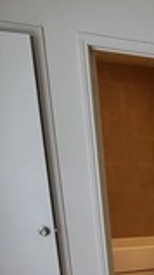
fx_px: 415
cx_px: 299
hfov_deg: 16.5
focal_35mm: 57
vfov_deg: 32.8
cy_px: 292
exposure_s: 1/60
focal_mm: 1.74
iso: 400
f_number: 2.2
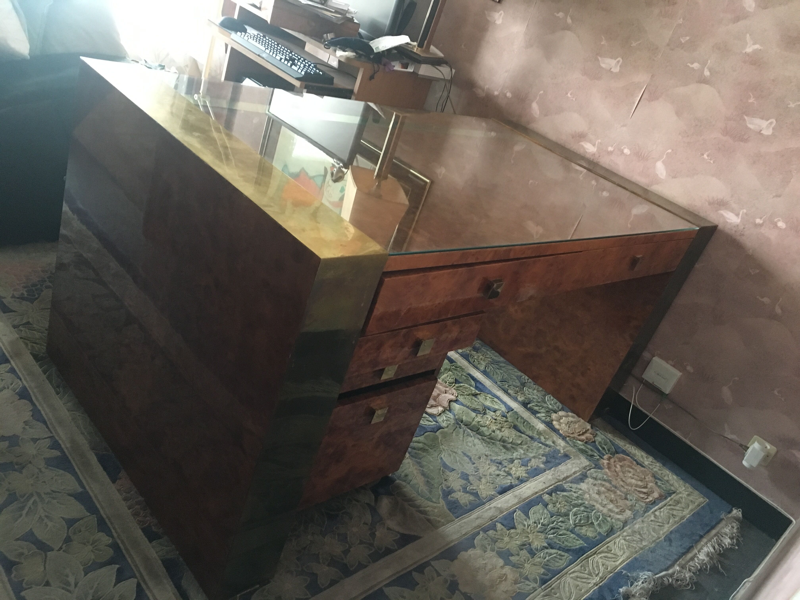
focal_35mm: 29
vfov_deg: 48.2
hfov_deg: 61.7
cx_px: 400
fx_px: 670
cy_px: 300
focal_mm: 4.15
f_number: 2.2
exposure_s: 1/17
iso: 250
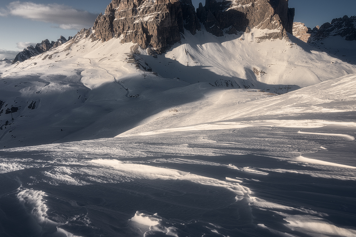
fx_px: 227
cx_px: 165
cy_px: 106
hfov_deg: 76.0
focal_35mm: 23
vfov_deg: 54.9
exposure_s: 1/125
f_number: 8
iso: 100
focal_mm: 14
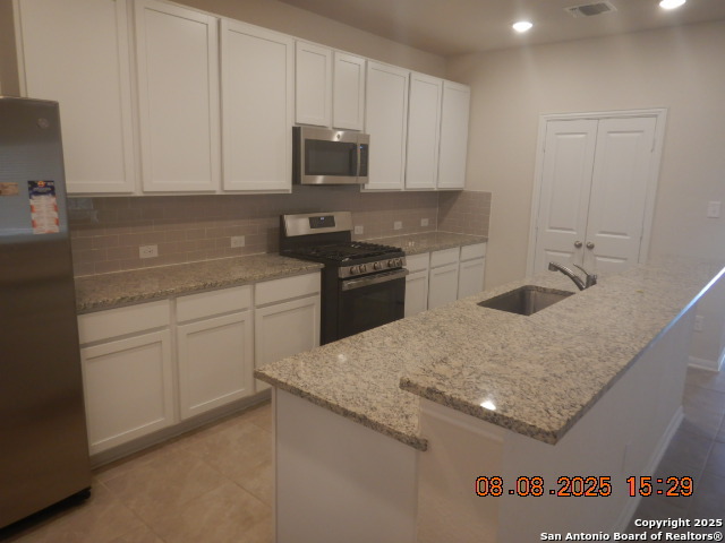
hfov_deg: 71.6
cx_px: 362
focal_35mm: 24
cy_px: 272
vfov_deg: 56.8
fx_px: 503
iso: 180
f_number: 2.8
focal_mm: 4.3
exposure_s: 1/30
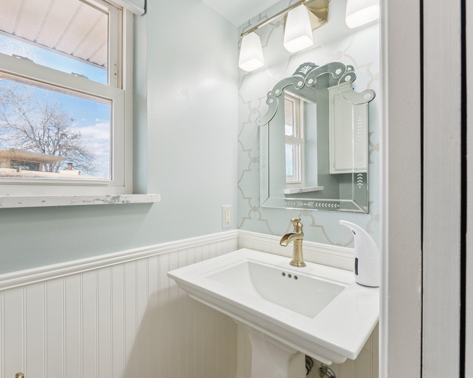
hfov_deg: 87.8
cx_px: 191
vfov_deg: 76.2
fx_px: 241
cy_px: 188
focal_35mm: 17
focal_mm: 15.2
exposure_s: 1/40
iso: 200
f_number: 10
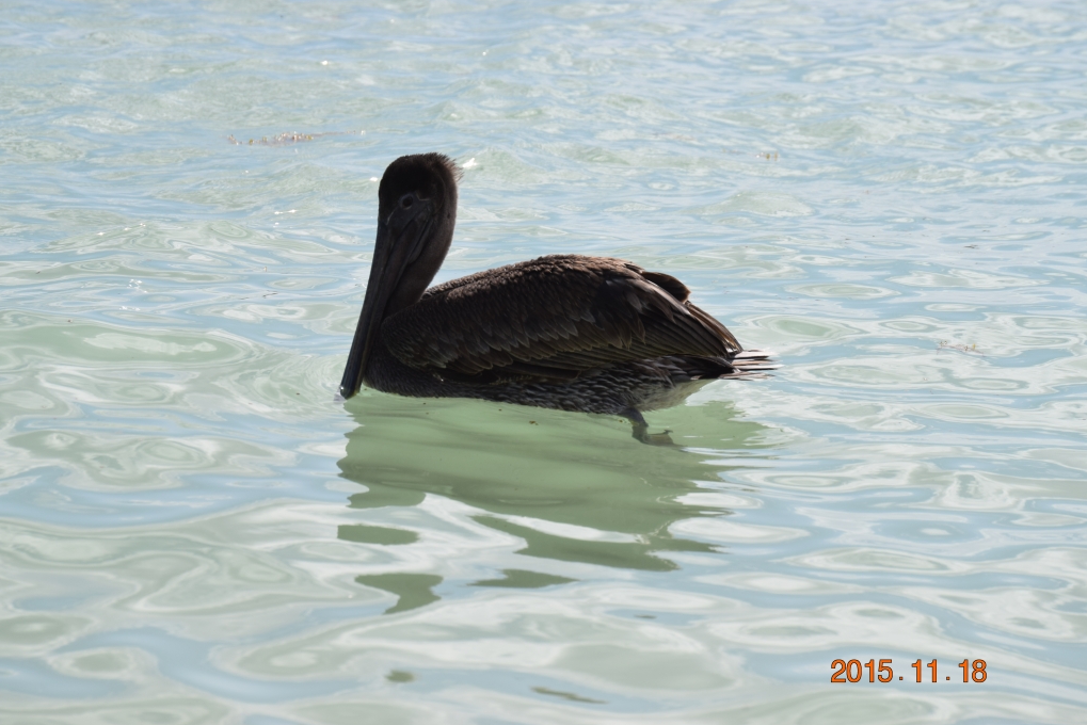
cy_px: 362
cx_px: 544
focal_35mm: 234
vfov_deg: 5.9
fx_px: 7052
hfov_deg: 8.8
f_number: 10
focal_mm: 155
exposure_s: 1/800
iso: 200
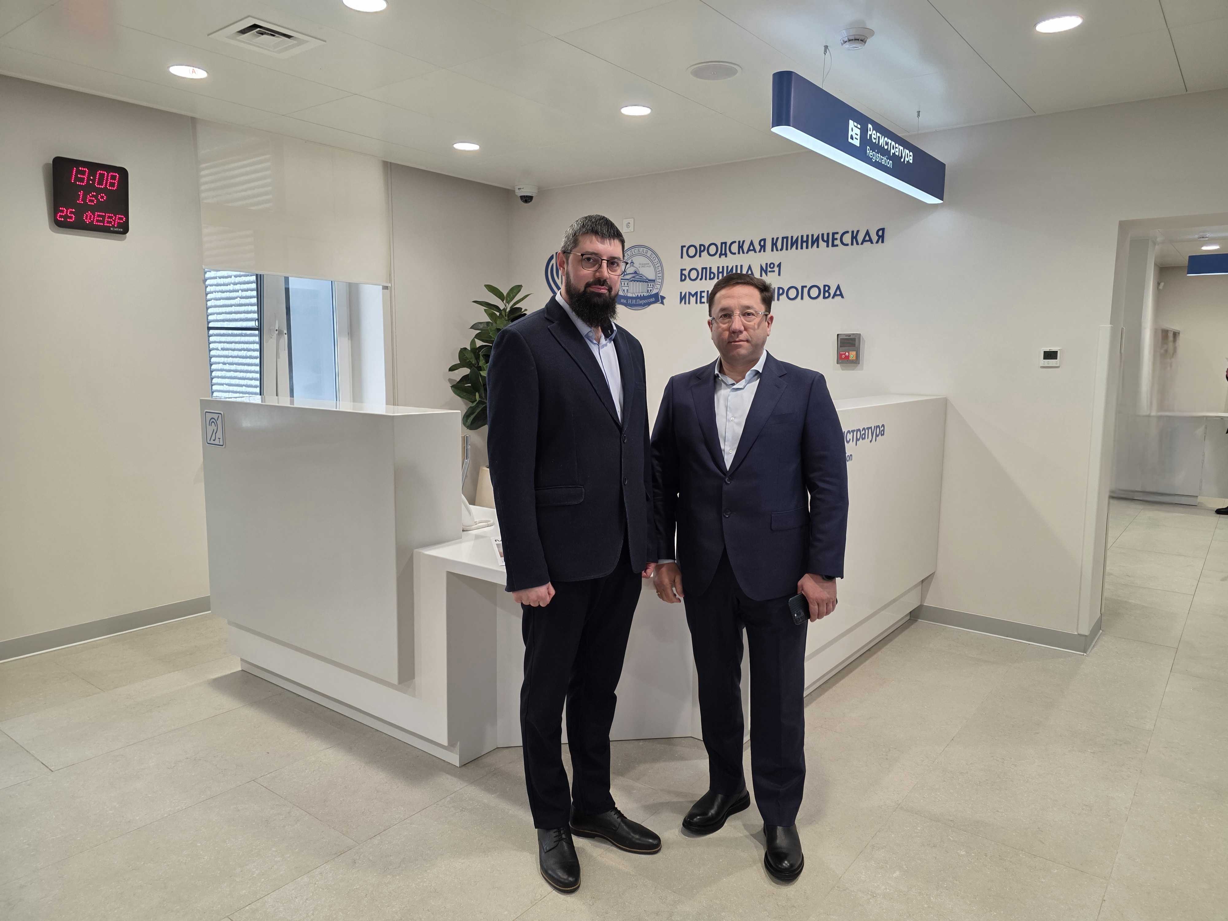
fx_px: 816
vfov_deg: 58.9
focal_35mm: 23
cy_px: 460
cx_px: 614
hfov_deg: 73.9
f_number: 1.7
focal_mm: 6.3
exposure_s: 1/182
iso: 200
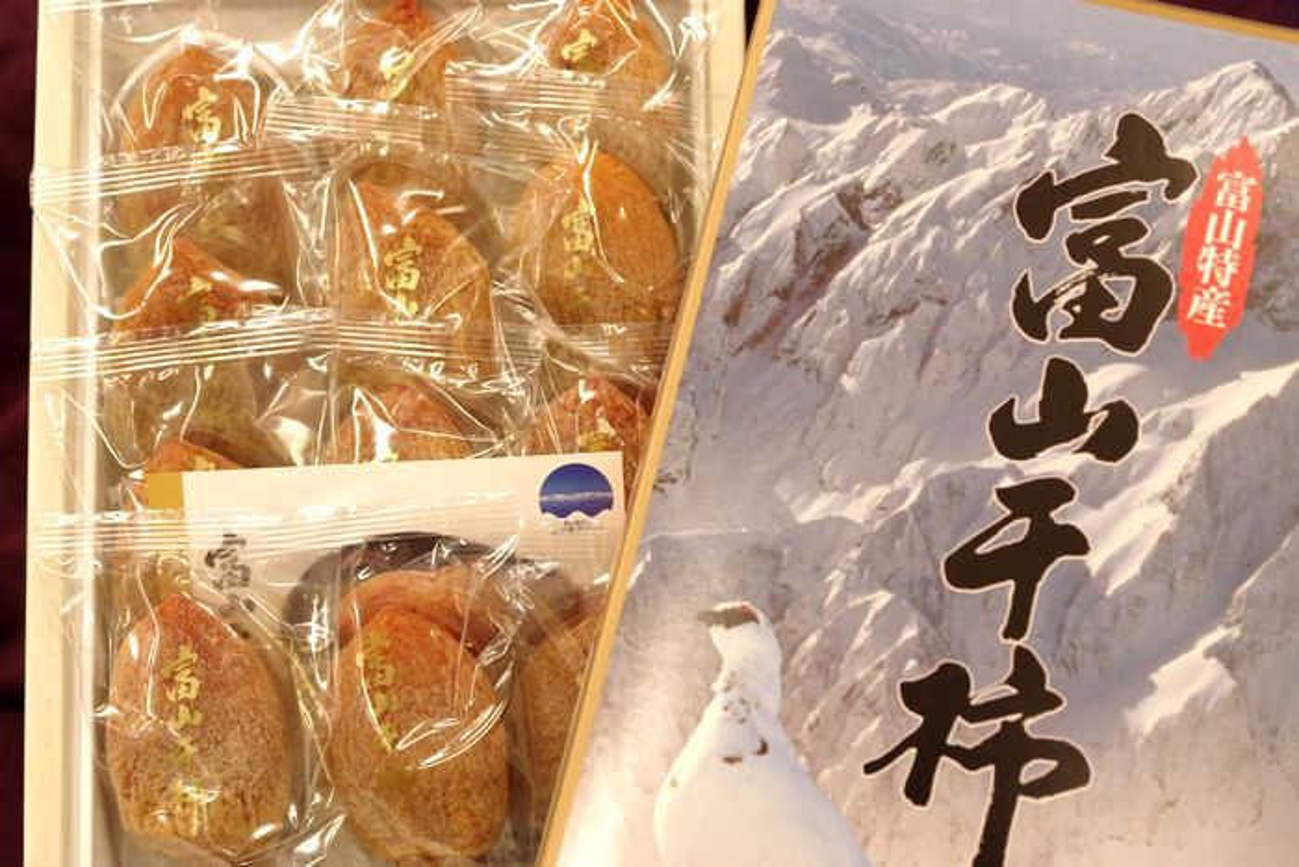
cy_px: 434
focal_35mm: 75
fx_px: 2707
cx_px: 650
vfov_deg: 18.2
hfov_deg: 27.0
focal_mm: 50
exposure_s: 1/100
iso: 800
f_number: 4
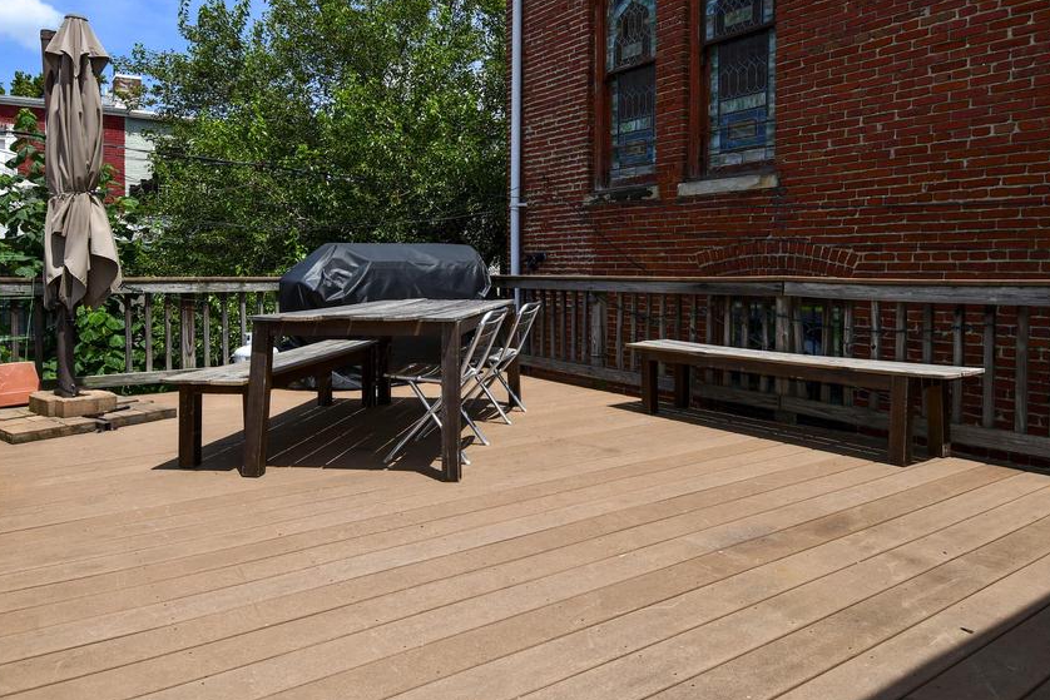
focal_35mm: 22
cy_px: 292
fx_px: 642
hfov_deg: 78.3
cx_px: 466
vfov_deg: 56.9
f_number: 9
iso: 100
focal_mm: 12
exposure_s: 1/250
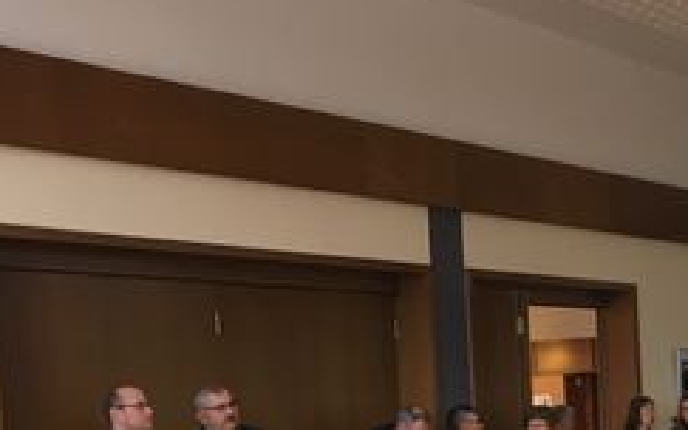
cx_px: 756
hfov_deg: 25.2
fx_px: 1425
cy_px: 458
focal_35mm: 76
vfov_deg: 16.7
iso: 80
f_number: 2.2
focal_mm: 4.15
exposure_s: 1/33
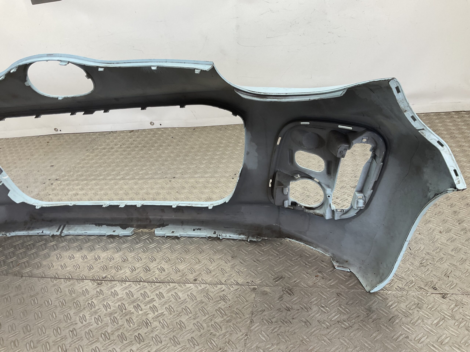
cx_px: 235
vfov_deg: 48.2
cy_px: 176
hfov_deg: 61.7
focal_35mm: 29
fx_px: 394
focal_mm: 3
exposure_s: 1/120
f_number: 1.8
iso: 25
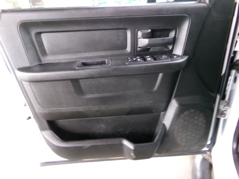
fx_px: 166
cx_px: 120
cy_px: 90
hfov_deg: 71.6
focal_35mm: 24
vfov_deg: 56.8
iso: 339
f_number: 3.7
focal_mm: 4.3
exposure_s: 1/17
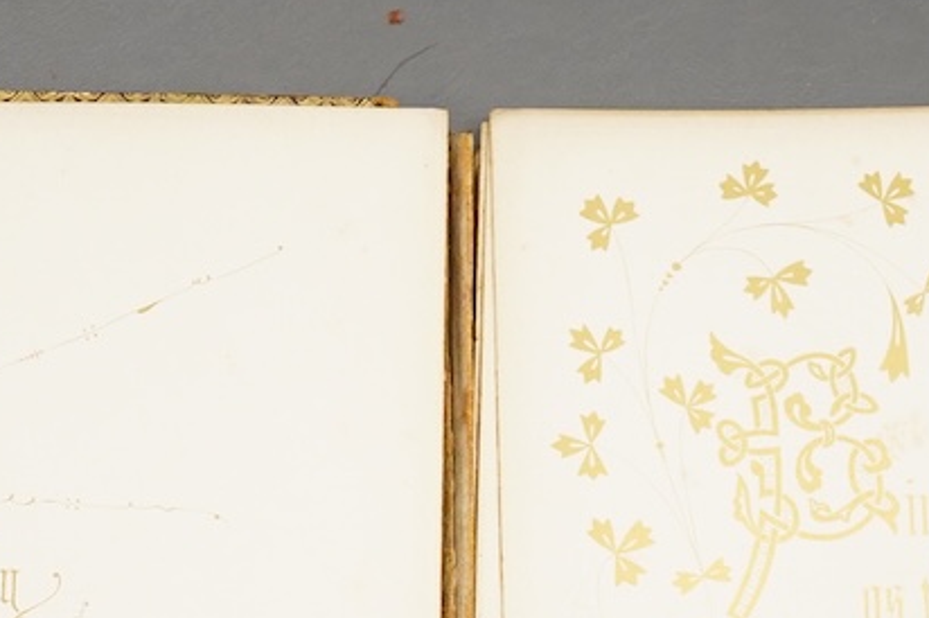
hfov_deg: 16.7
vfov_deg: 10.9
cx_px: 441
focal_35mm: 123
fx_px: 3171
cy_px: 780
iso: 2500
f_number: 3.5
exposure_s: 1/640
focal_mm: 30
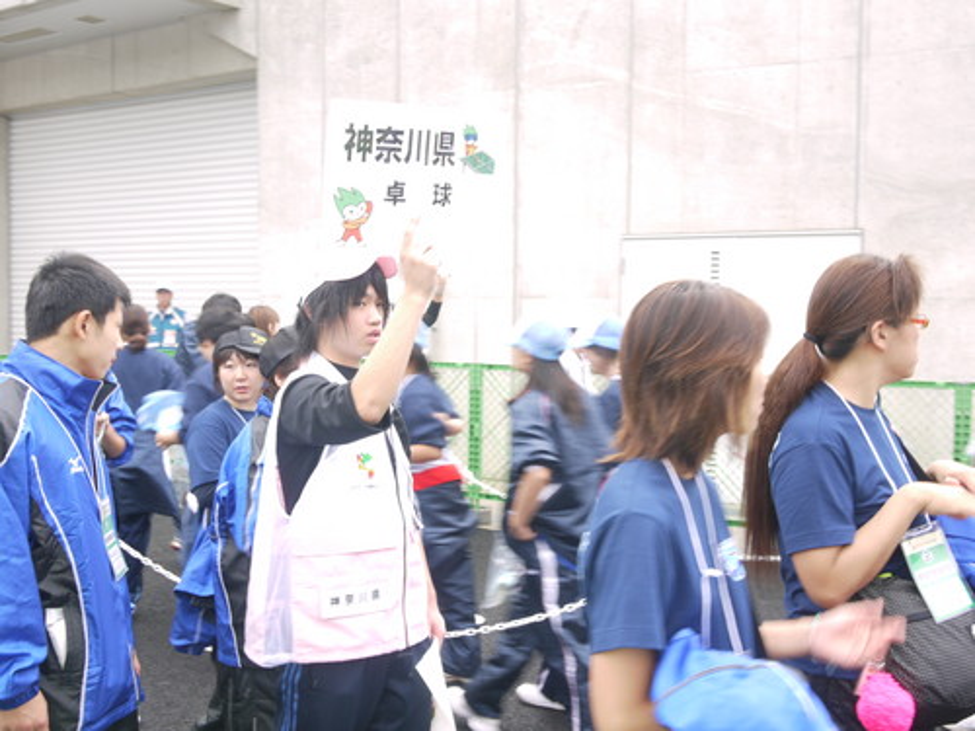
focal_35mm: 40
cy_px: 366
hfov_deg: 46.8
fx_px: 1127
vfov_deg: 36.0
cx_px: 488
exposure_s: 1/30
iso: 100
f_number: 6.3
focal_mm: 20
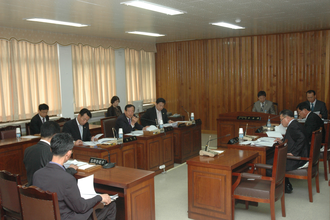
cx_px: 165
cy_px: 110
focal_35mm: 40
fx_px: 371
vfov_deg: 33.0
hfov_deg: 48.0
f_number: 5
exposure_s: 1/60
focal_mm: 27
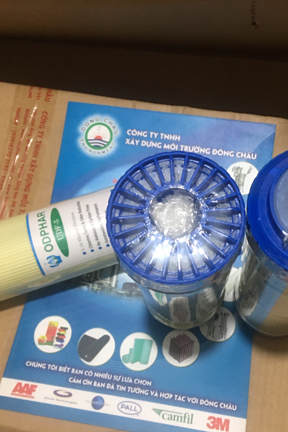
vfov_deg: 47.4
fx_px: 492
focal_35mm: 41
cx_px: 173
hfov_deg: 32.5
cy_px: 212
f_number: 2.2
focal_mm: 4.15
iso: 100
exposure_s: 1/8
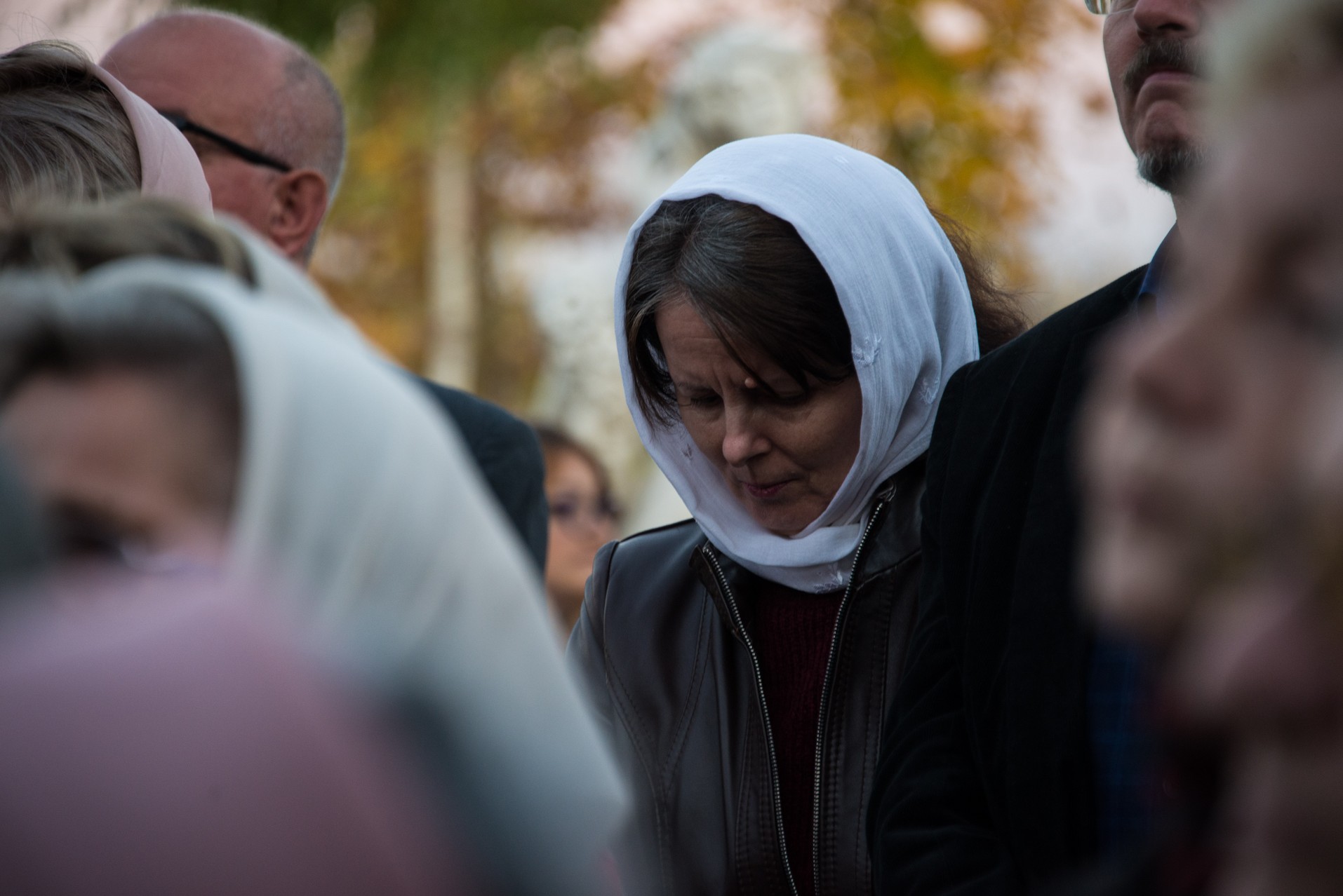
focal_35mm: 250
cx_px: 672
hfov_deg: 8.2
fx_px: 9330
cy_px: 448
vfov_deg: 5.5
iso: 1000
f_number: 5.6
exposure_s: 1/60
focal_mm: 250
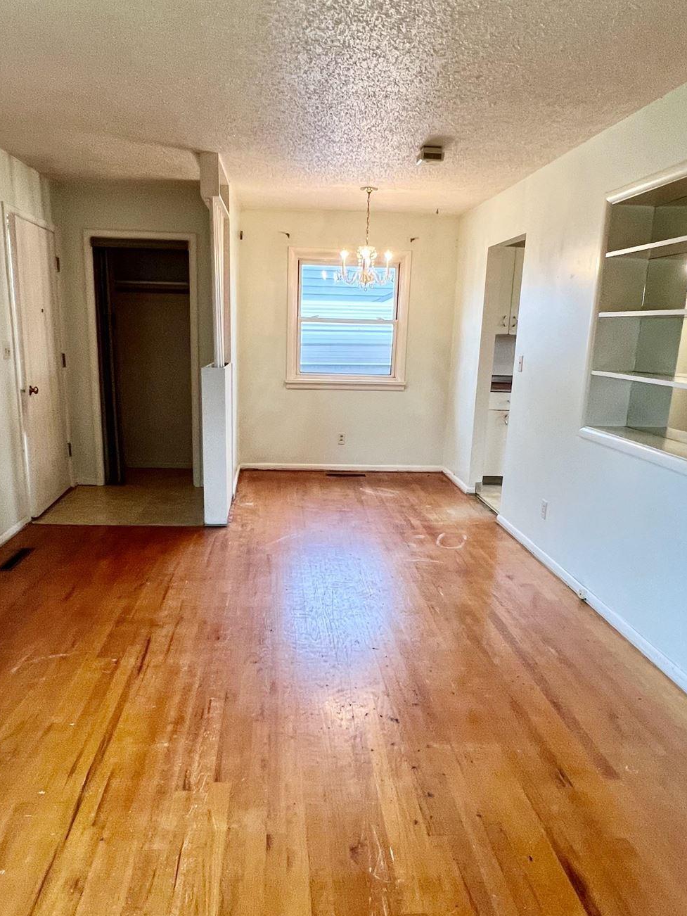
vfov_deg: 73.9
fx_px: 608
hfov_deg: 58.8
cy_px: 483
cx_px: 320
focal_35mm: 23
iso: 200
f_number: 1.8
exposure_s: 1/60
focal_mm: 1.57
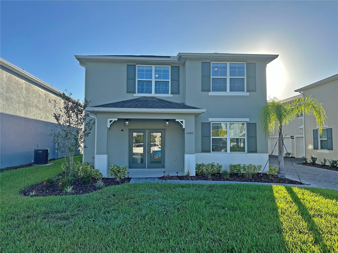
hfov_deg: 71.6
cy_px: 126
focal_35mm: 24
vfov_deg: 56.8
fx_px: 234
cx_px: 169
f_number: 1.78
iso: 80
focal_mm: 6.86
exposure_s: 1/2525
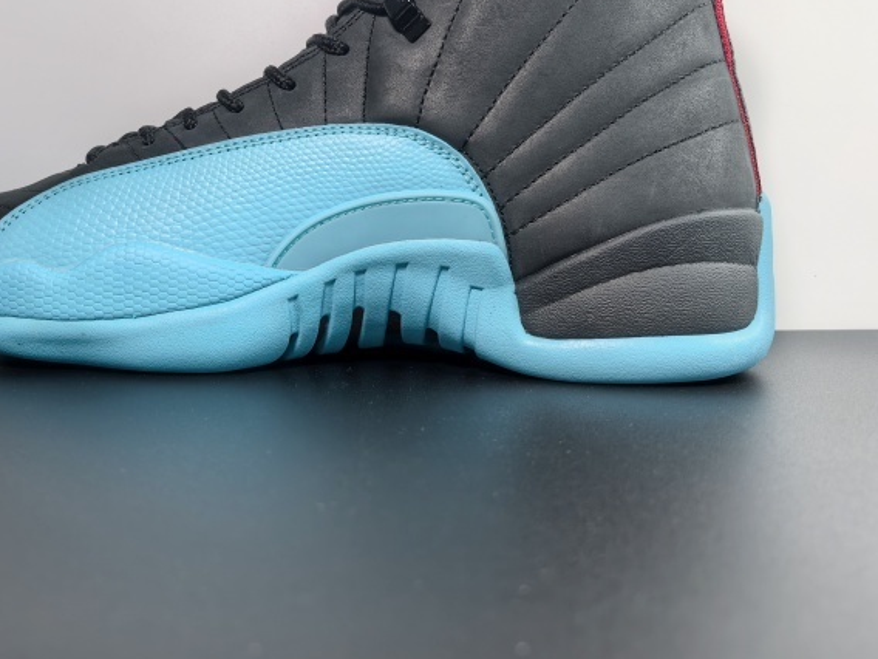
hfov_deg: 48.6
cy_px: 224
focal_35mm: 38
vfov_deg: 37.4
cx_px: 334
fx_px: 964
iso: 64
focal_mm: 6.98
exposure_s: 1/120
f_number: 2
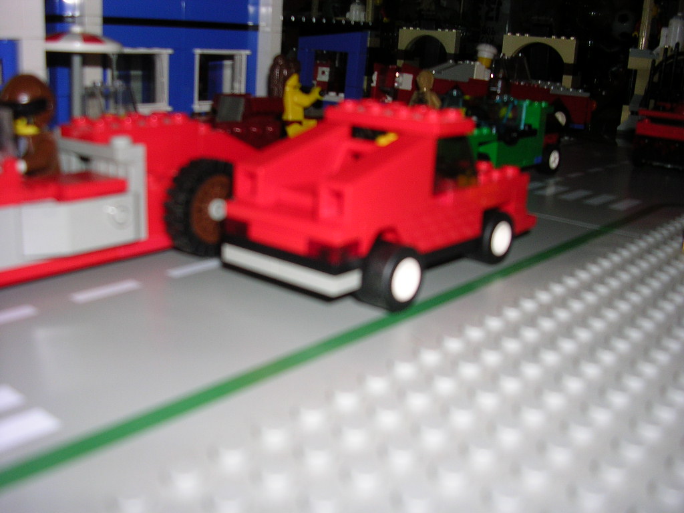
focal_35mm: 38
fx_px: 751
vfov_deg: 37.7
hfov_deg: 49.0
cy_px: 256
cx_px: 342
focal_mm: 5.8
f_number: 2.8
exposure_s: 1/60.1
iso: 50
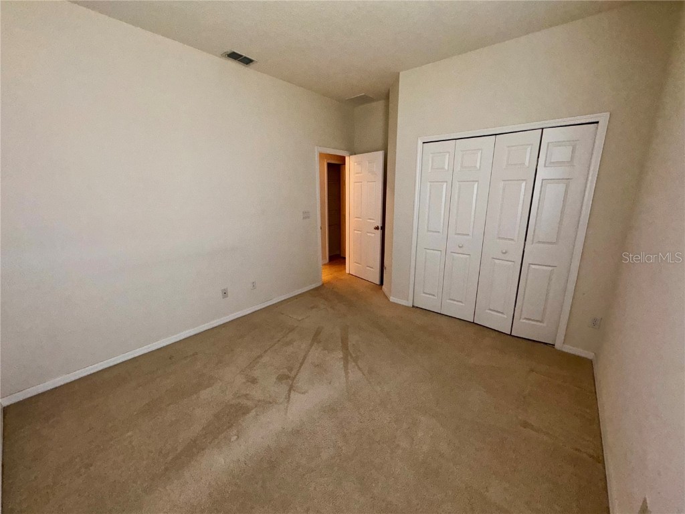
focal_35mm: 14
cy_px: 257
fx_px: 277
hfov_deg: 102.1
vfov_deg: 85.7
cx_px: 342
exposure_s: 1/60
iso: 125
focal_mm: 2.22
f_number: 2.2
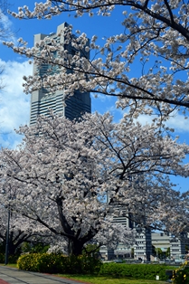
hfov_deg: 26.4
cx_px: 71
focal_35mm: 51
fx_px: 402
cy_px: 128
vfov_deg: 38.9
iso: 400
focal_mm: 40
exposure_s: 1/640
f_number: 13
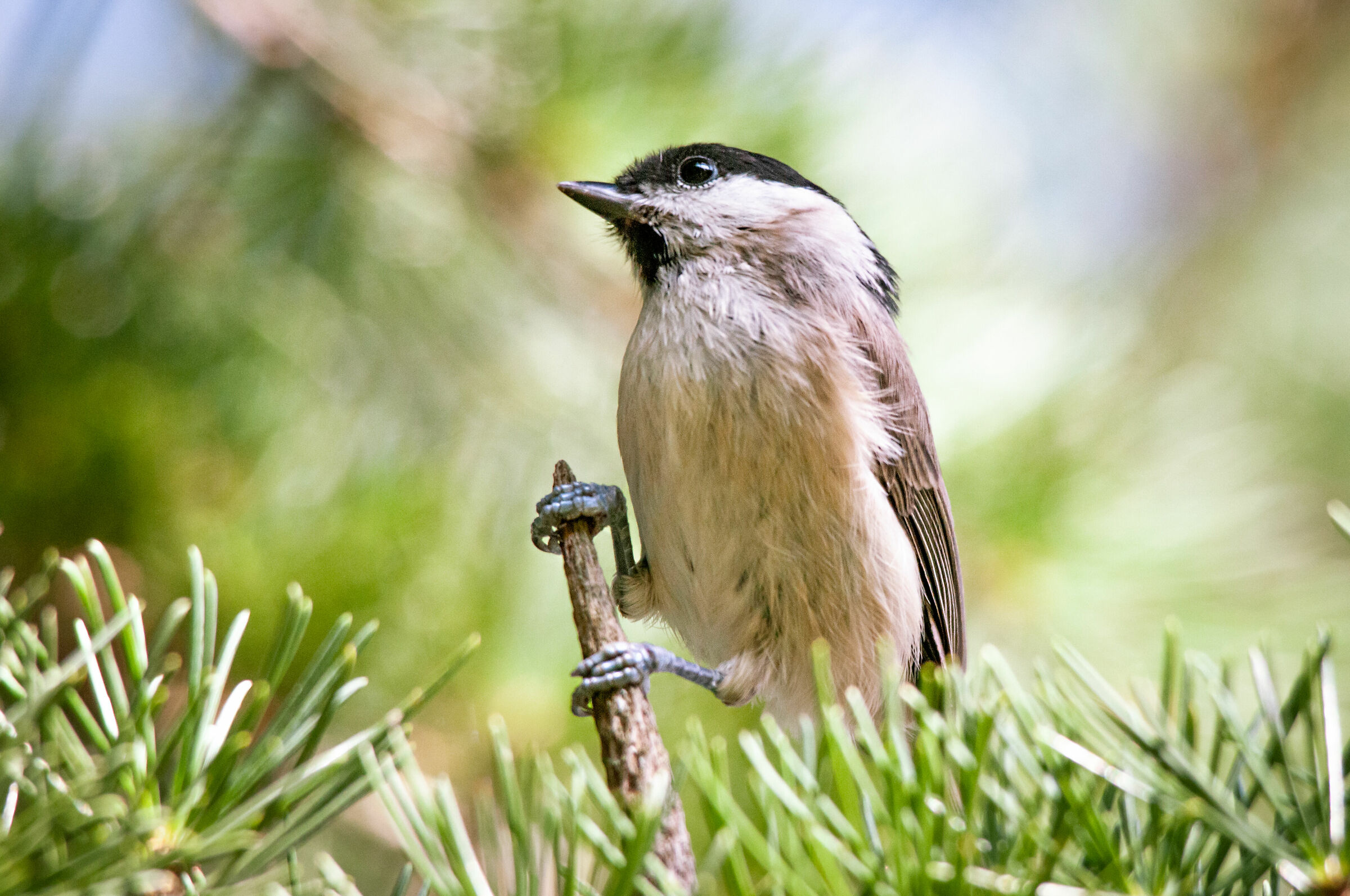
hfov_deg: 2.8
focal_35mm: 750
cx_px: 675
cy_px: 448
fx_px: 28090
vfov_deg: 1.8
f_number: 8
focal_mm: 500
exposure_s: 1/500
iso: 800
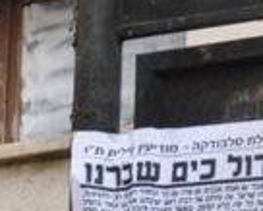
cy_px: 511
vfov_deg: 5.4
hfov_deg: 6.8
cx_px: 528
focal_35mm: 276
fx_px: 2150
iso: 400
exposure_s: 1/200
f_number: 7.1
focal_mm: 26
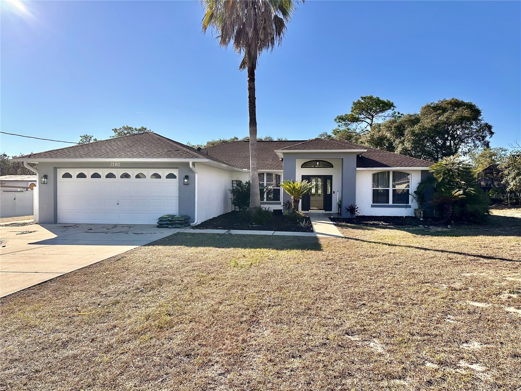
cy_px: 196
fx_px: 361
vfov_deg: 56.8
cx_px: 260
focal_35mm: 24
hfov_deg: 71.6
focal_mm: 6.86
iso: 80
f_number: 1.78
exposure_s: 1/4545
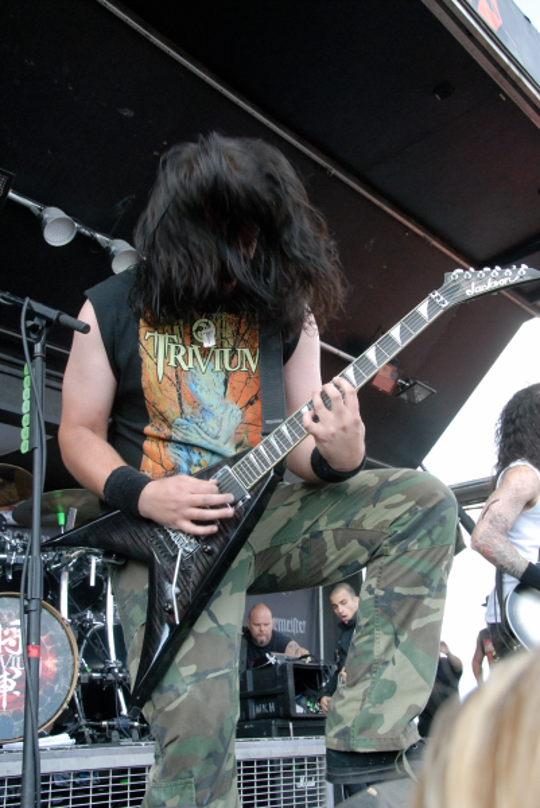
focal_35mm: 42
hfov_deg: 31.9
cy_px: 404
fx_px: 943
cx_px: 270
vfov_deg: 46.4
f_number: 9
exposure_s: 1/125
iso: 800
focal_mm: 28
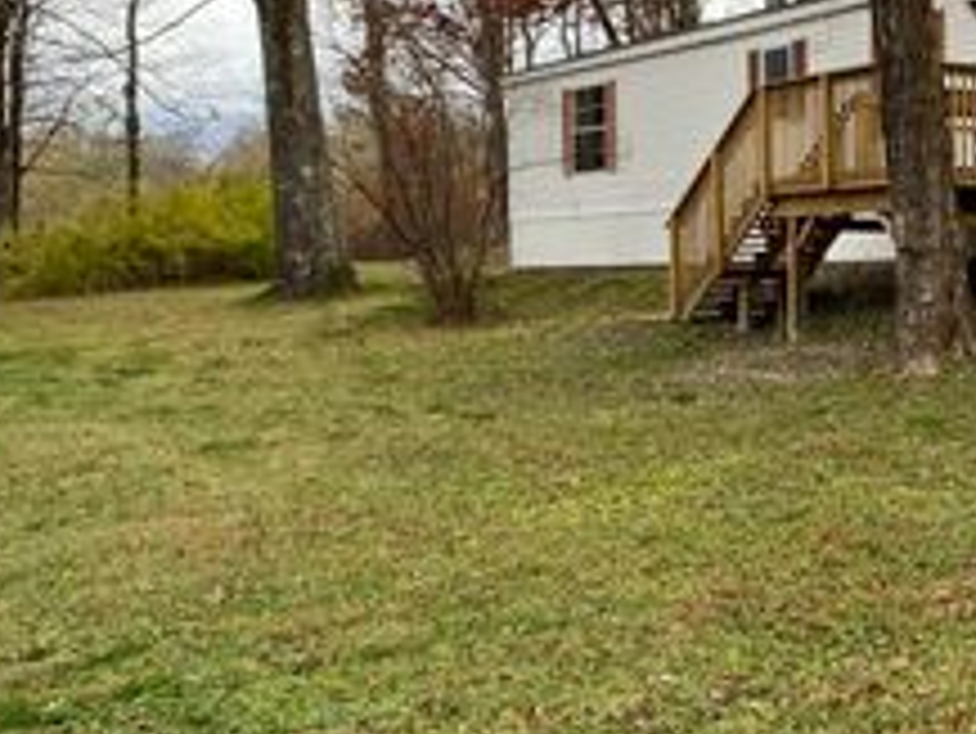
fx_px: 1693
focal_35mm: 60
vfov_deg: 24.4
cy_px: 290
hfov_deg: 31.0
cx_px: 841
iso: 32
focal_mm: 4.25
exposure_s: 1/409
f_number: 1.8
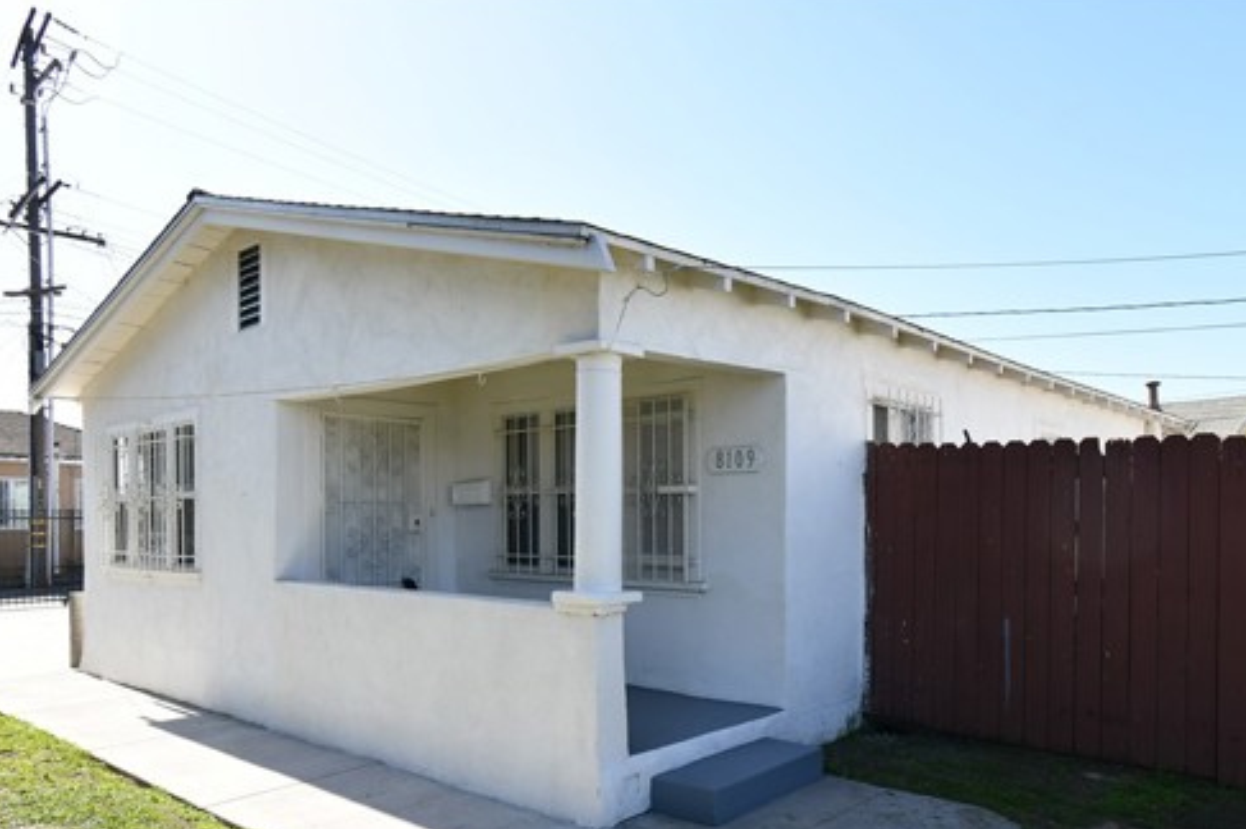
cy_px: 531
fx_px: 865
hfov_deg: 71.4
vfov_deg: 50.6
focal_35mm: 25
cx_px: 673
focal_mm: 13
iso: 160
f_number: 8
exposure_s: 1/250
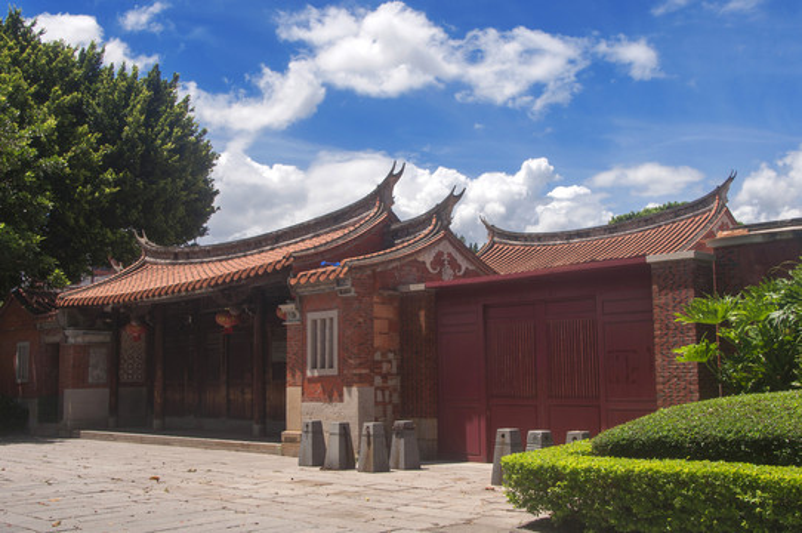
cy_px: 266
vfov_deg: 34.1
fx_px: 868
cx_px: 401
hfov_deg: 49.6
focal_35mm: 39
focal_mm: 26
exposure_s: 1/200
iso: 125
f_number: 11
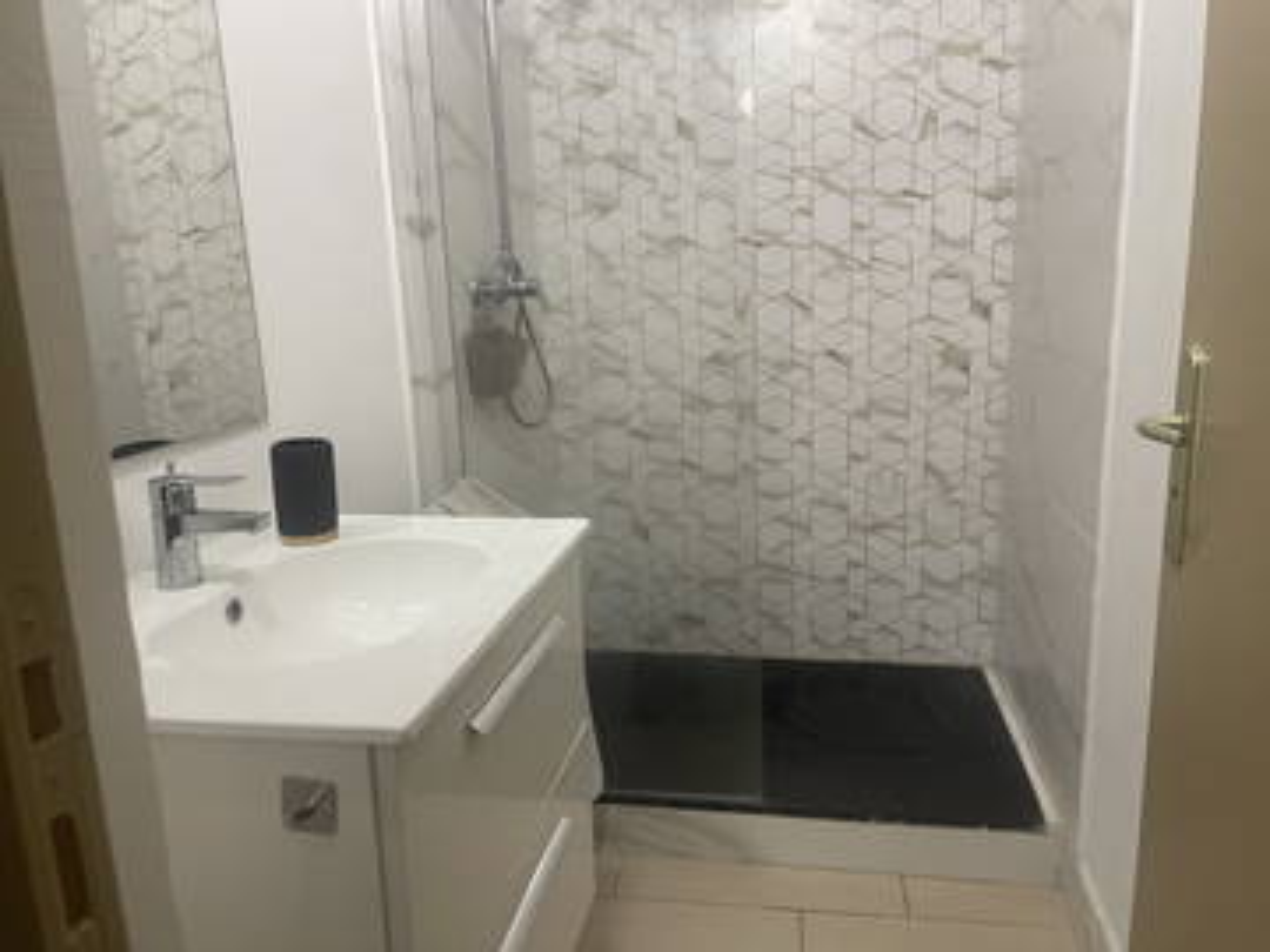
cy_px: 476
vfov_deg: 54.9
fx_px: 917
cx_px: 635
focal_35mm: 25
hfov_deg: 69.4
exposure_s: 1/50
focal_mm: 5.1
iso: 125
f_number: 1.6
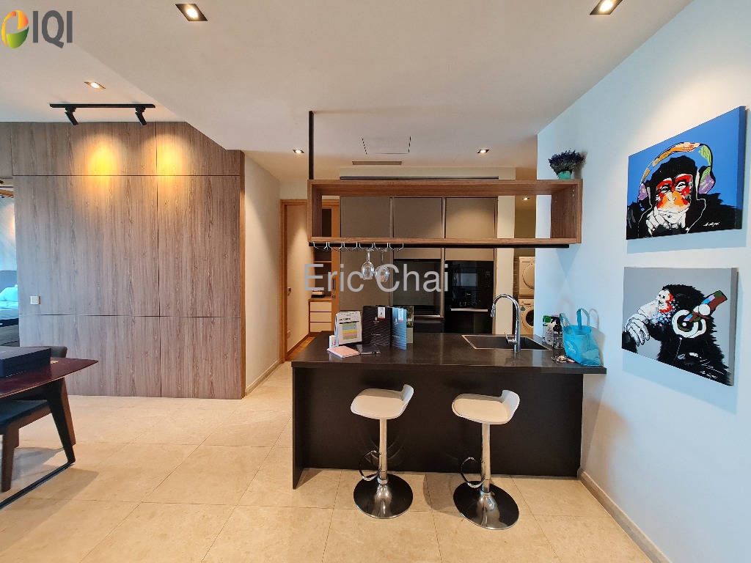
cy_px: 282
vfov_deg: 89.9
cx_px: 376
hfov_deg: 106.2
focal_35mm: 13
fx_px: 282
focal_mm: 2.2
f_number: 2.2
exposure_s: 1/50
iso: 320
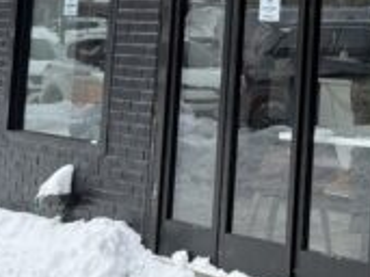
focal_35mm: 108
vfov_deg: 13.1
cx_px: 746
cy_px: -113
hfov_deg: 14.8
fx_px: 1154
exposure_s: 1/2053
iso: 100
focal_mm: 6.76
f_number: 1.78
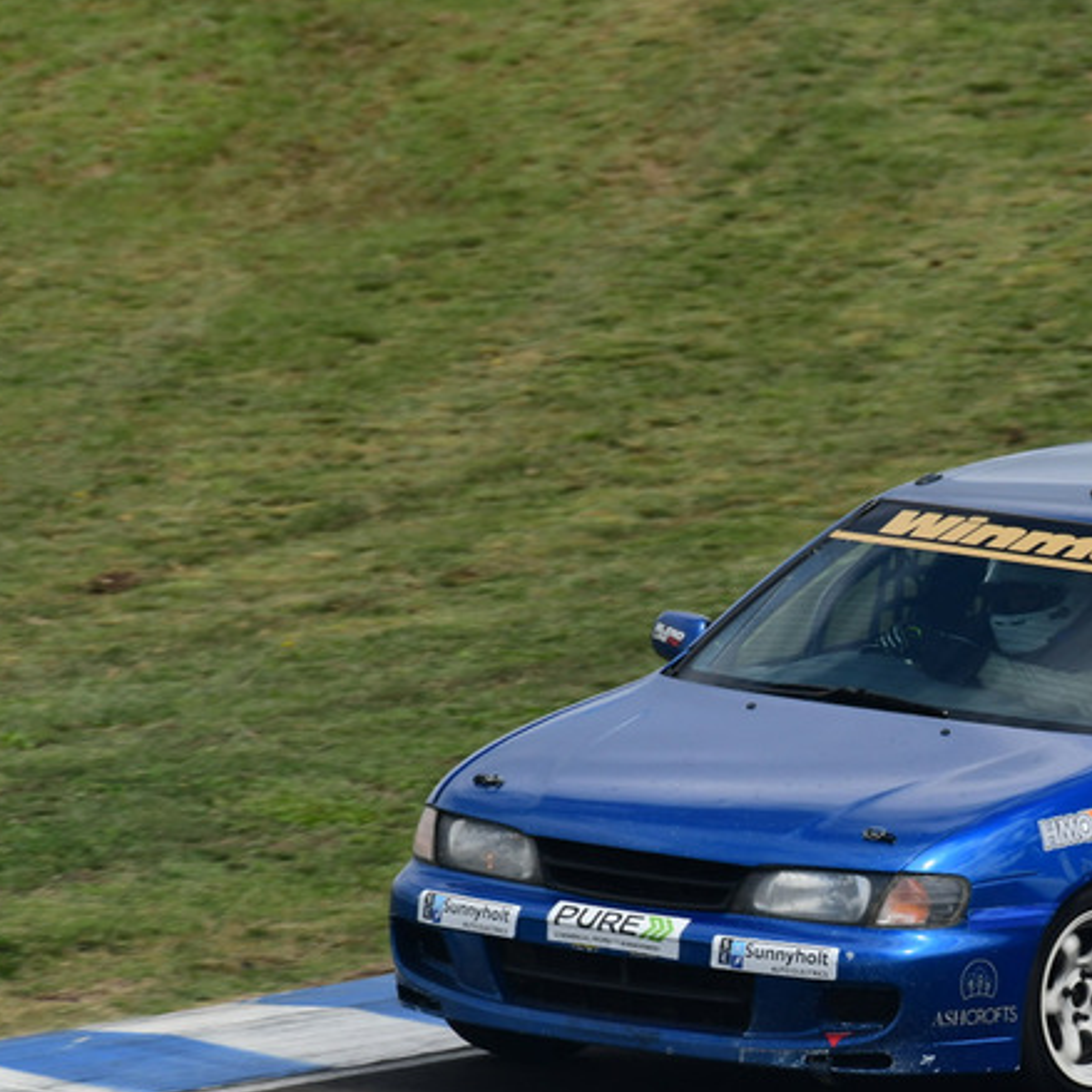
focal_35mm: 1162
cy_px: 612
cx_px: 878
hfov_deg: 1.5
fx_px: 41472
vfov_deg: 1.5
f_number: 10
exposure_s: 1/640
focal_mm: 500
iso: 320
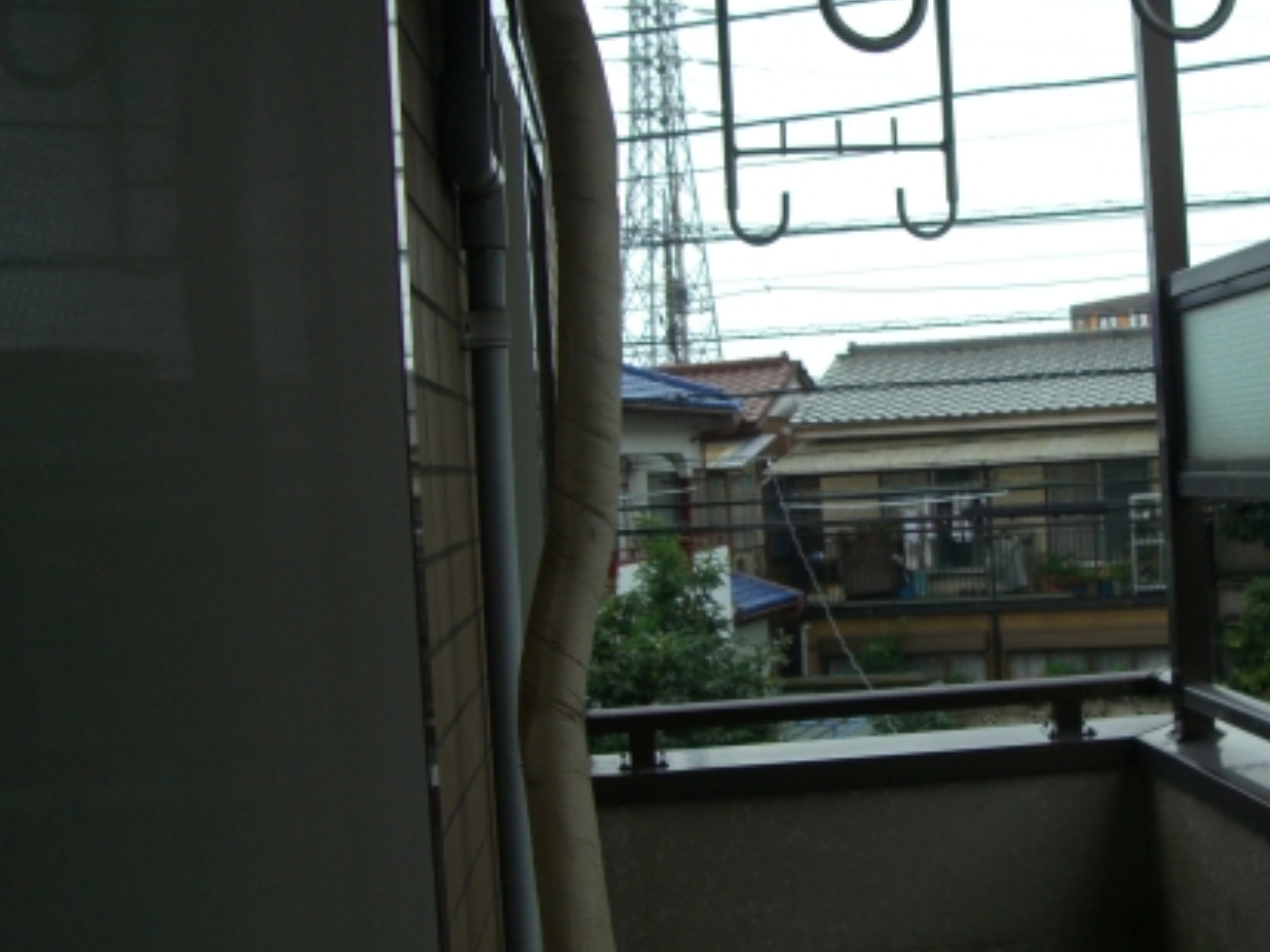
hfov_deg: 32.2
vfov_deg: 24.8
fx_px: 2165
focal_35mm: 59
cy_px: 487
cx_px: 931
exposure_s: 1/250
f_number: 2.8
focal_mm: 7.9
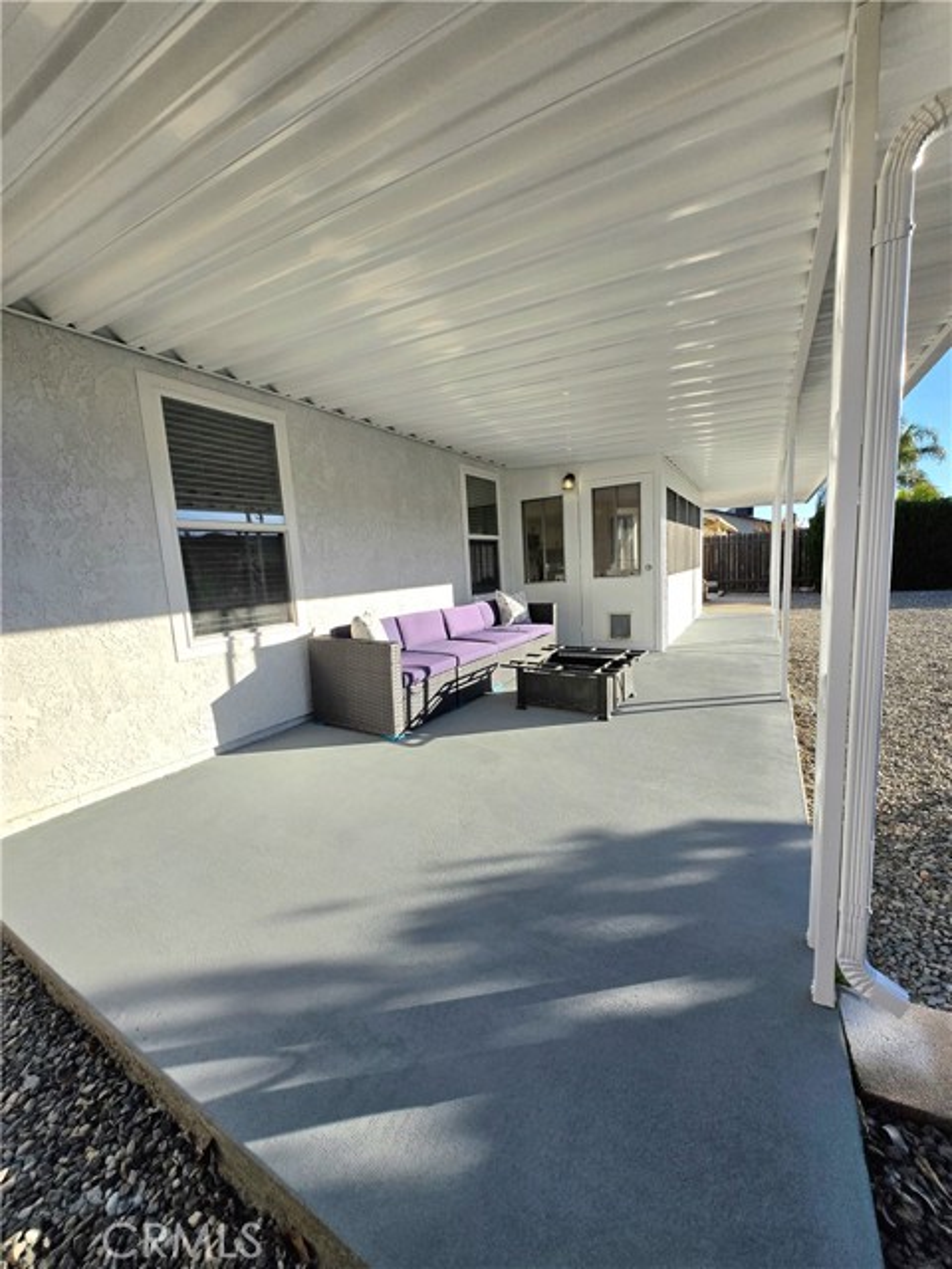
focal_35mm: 13
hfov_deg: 89.9
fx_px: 477
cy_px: 634
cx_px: 476
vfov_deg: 106.2
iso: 50
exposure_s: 1/2000
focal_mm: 1.7
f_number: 2.2
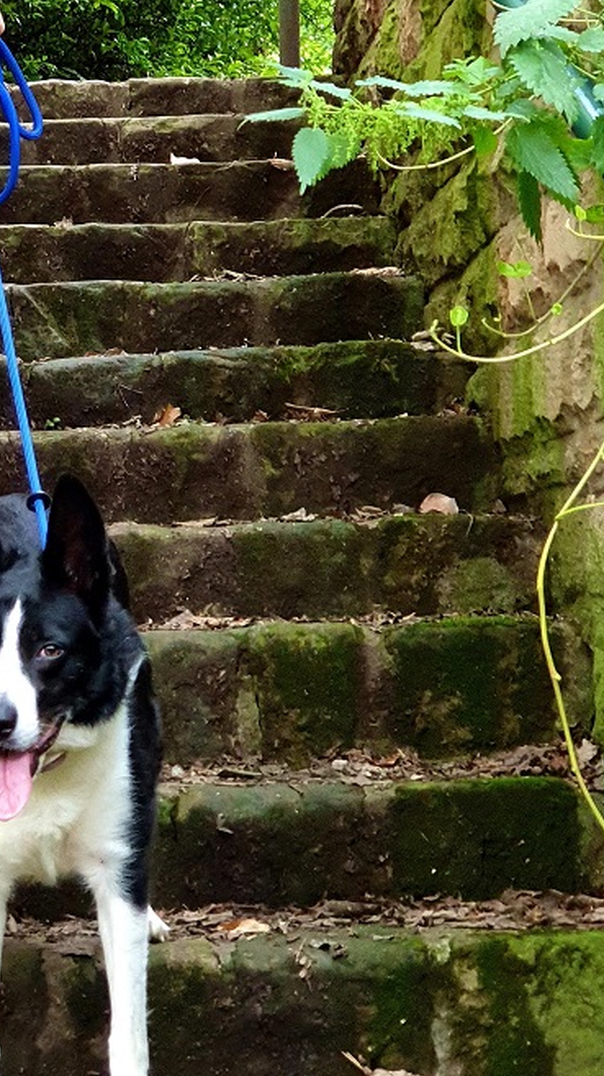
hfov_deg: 10.4
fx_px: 3278
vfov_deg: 18.6
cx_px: -13
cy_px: 382
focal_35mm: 115
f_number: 2.4
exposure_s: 1/33
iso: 160
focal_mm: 6
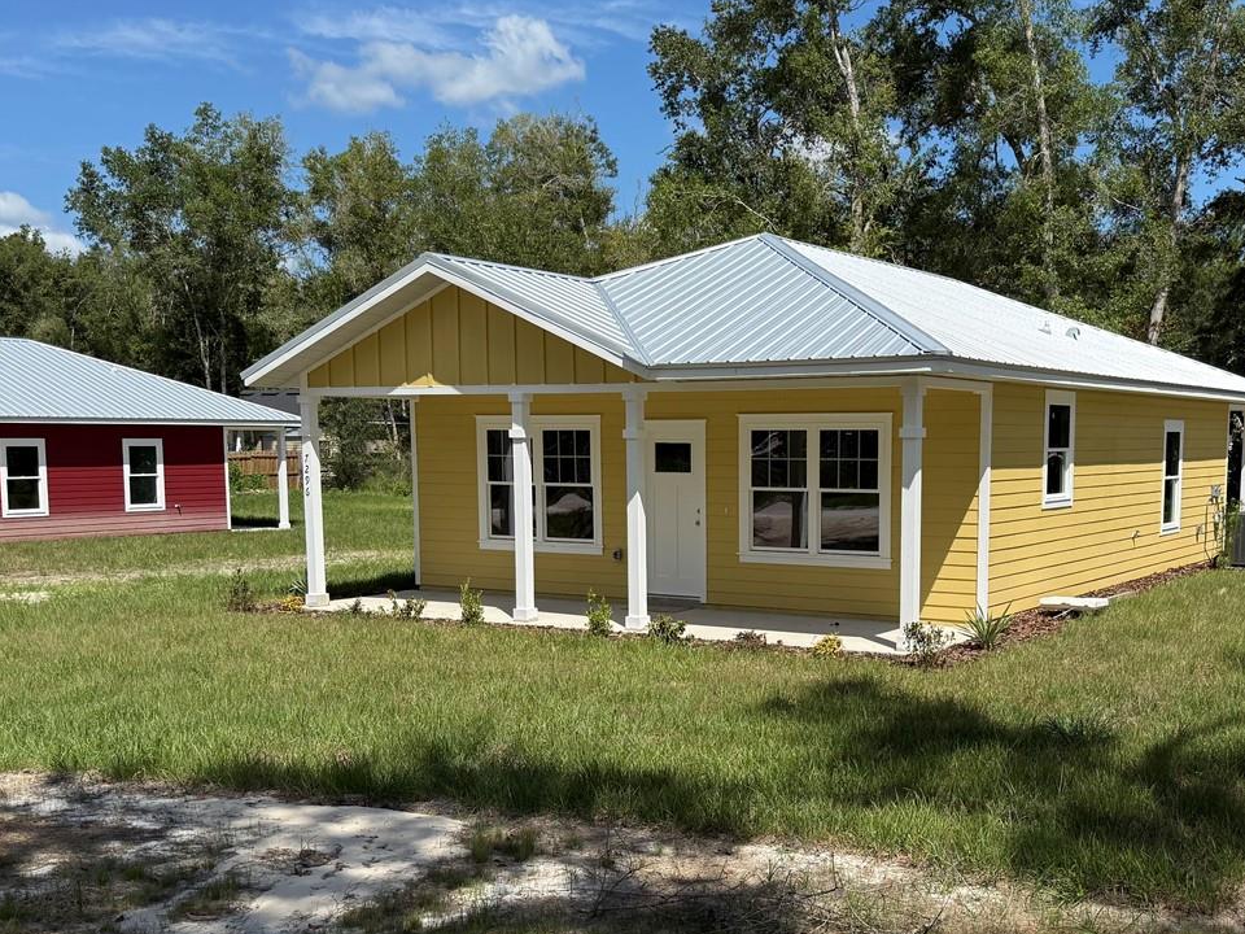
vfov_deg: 35.7
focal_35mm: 40
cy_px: 610
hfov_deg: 46.3
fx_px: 1439
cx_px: 787
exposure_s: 1/6711
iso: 125
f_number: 1.78
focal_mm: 6.76
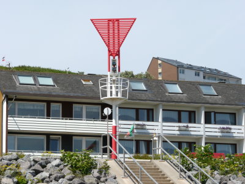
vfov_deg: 11.0
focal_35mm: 135
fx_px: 955
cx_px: 122
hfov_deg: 14.6
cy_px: 92
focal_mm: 22.1
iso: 100
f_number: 6.3
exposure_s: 1/500
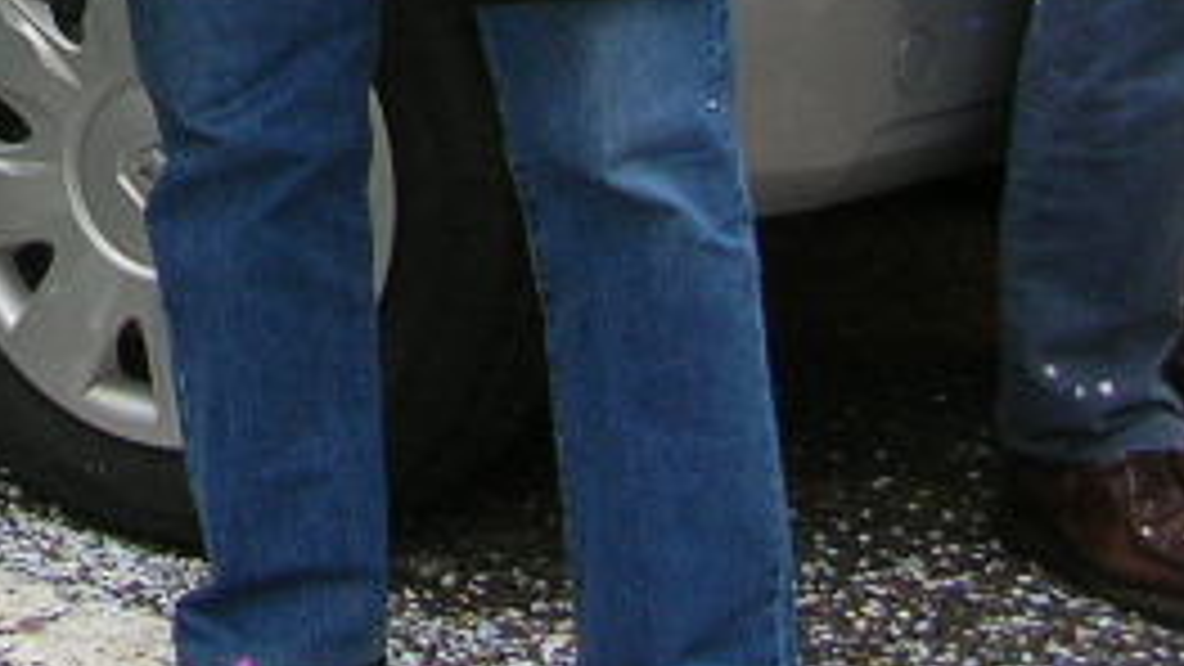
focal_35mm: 157
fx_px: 4930
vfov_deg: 7.3
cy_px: -824
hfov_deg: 13.0
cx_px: -531
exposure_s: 1/215
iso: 50
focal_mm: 6.2
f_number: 2.9
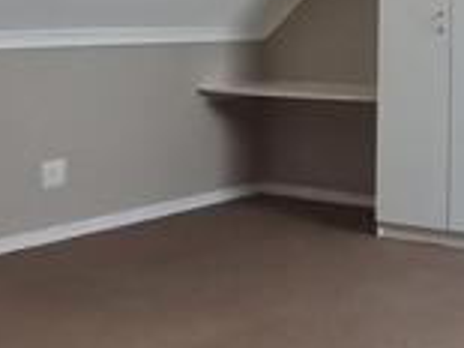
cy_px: -36
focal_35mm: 67
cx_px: 599
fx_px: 897
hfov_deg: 25.2
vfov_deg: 20.8
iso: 100
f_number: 2.2
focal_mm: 1.74
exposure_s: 1/50
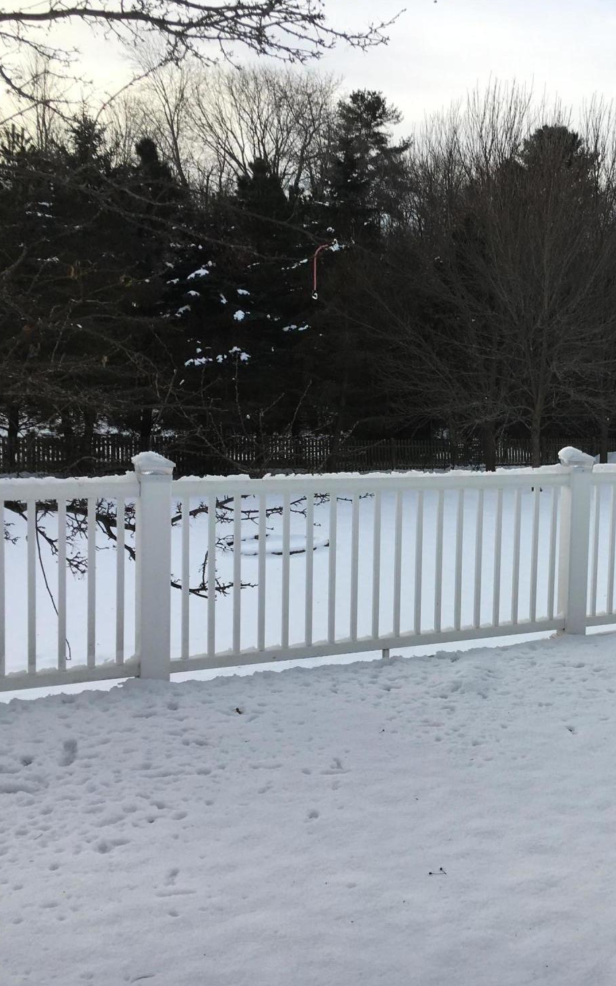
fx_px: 1128
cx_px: 557
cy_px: 500
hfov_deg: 29.3
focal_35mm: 42
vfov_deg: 47.2
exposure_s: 1/836
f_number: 2.2
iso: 25
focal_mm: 4.15
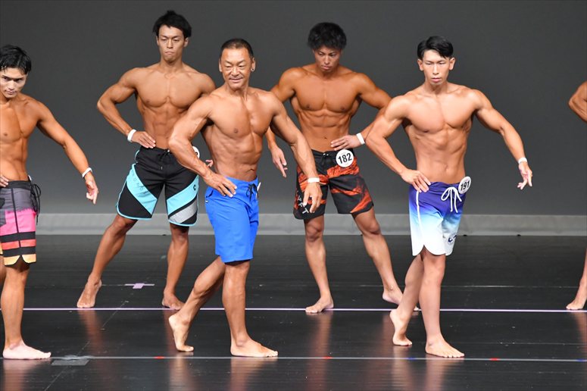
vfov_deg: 4.4
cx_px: 294
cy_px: 196
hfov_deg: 6.5
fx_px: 5134
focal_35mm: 315
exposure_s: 1/400
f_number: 5.6
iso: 5000
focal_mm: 210
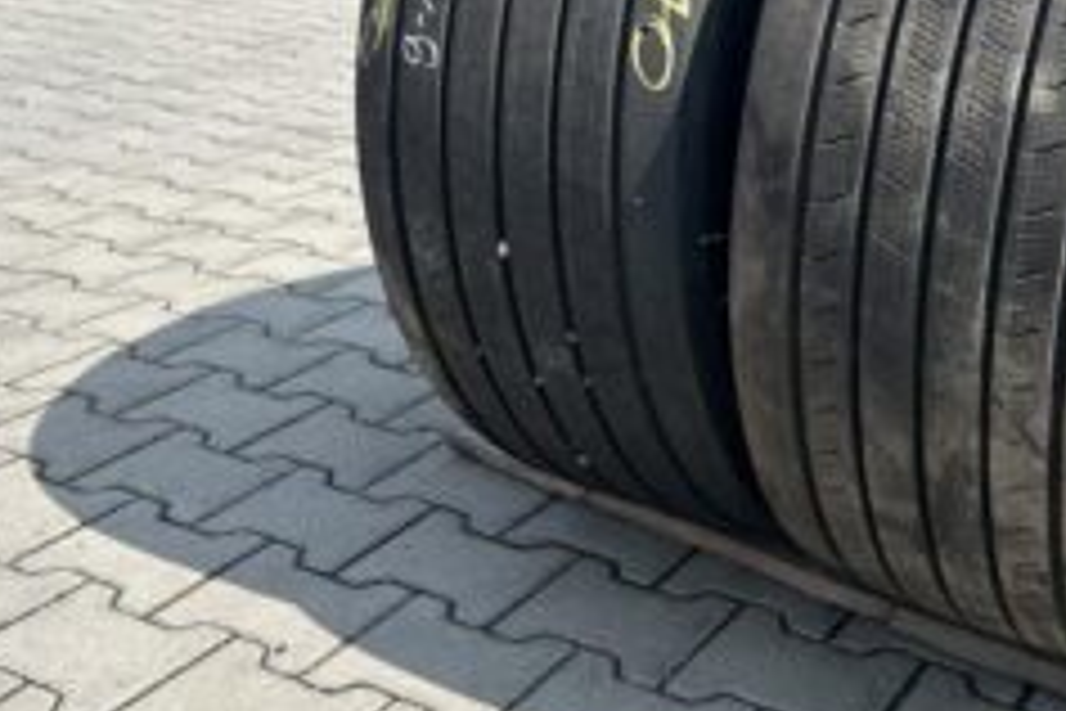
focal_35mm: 49
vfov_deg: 26.9
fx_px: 1451
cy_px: 128
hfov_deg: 38.7
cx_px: 868
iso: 50
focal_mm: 5.7
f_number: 1.5
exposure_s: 1/2123
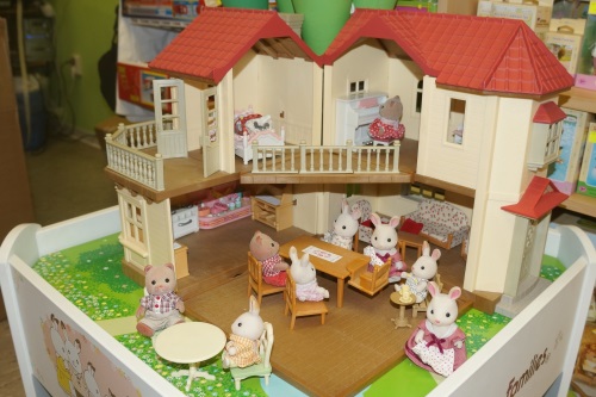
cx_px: 298
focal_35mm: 27
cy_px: 198
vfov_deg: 47.9
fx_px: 447
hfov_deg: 67.4
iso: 400
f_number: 4
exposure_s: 1/160
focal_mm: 18
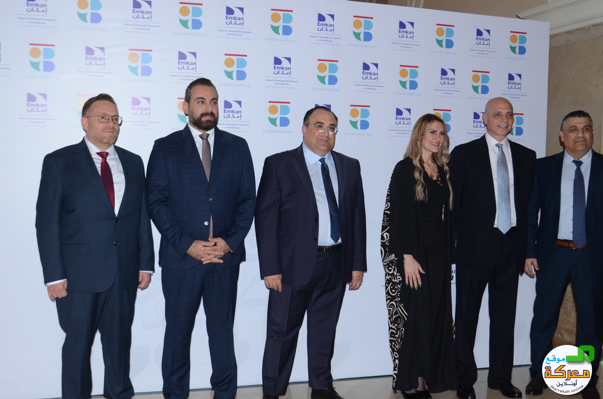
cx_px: 302
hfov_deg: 46.5
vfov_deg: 31.8
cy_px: 200
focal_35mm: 42
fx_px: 702
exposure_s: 1/250
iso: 500
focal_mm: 28
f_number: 4.5
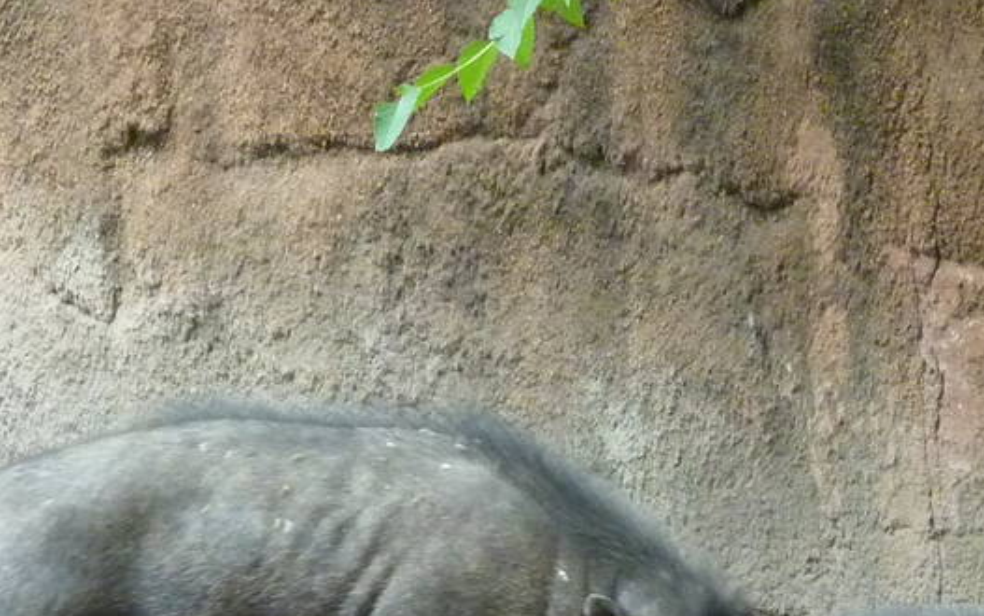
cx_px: 894
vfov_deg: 3.7
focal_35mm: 357
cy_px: 773
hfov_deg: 5.9
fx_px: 9579
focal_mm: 18.2
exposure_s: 1/60
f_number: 4.4
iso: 400
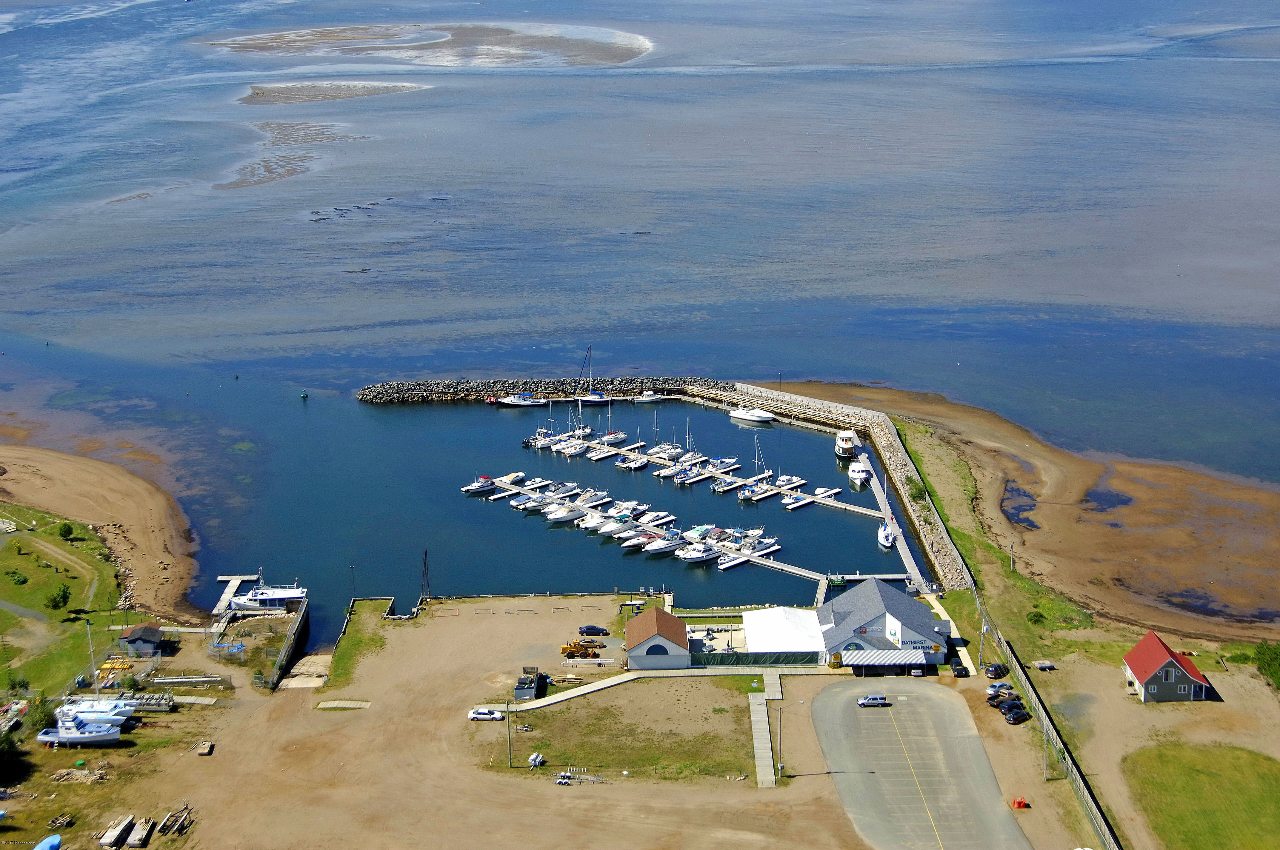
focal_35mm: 57
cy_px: 425
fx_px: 2024
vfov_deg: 23.7
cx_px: 640
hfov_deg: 35.1
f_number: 6.7
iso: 400
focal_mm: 38
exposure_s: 1/1000
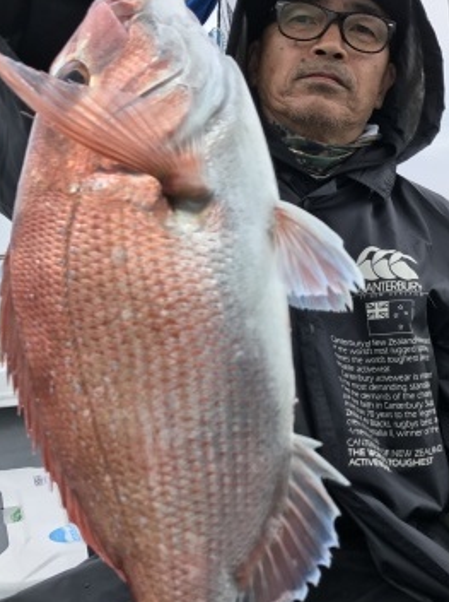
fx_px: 676
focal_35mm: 39
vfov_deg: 47.9
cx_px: 259
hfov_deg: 36.7
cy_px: 306
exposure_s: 1/720
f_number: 1.8
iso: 20
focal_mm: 3.99
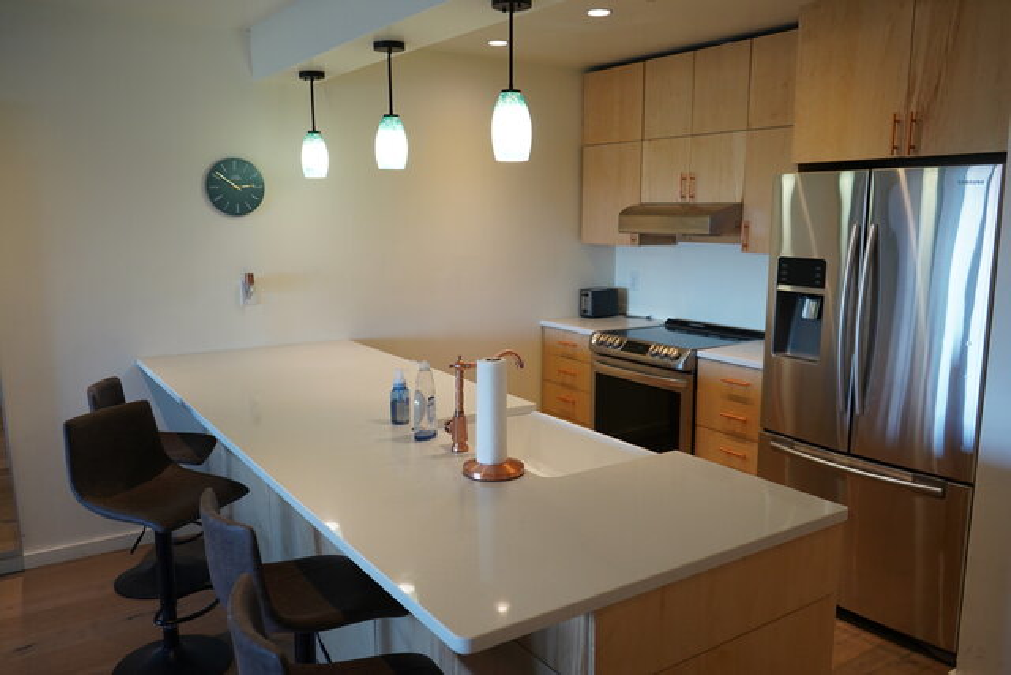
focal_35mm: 28
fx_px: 786
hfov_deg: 65.5
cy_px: 338
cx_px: 506
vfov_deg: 46.4
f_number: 4
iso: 1250
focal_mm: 28
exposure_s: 1/160
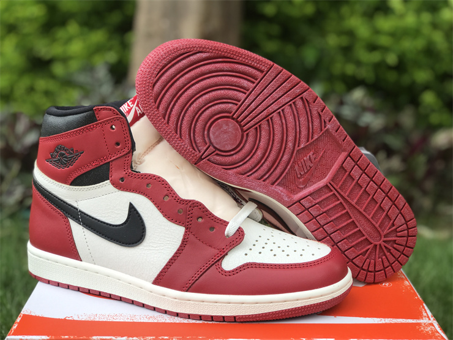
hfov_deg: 33.8
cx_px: 226
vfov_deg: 25.7
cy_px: 170
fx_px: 746
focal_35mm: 57
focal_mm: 6.6
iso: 20
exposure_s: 1/168
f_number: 2.8
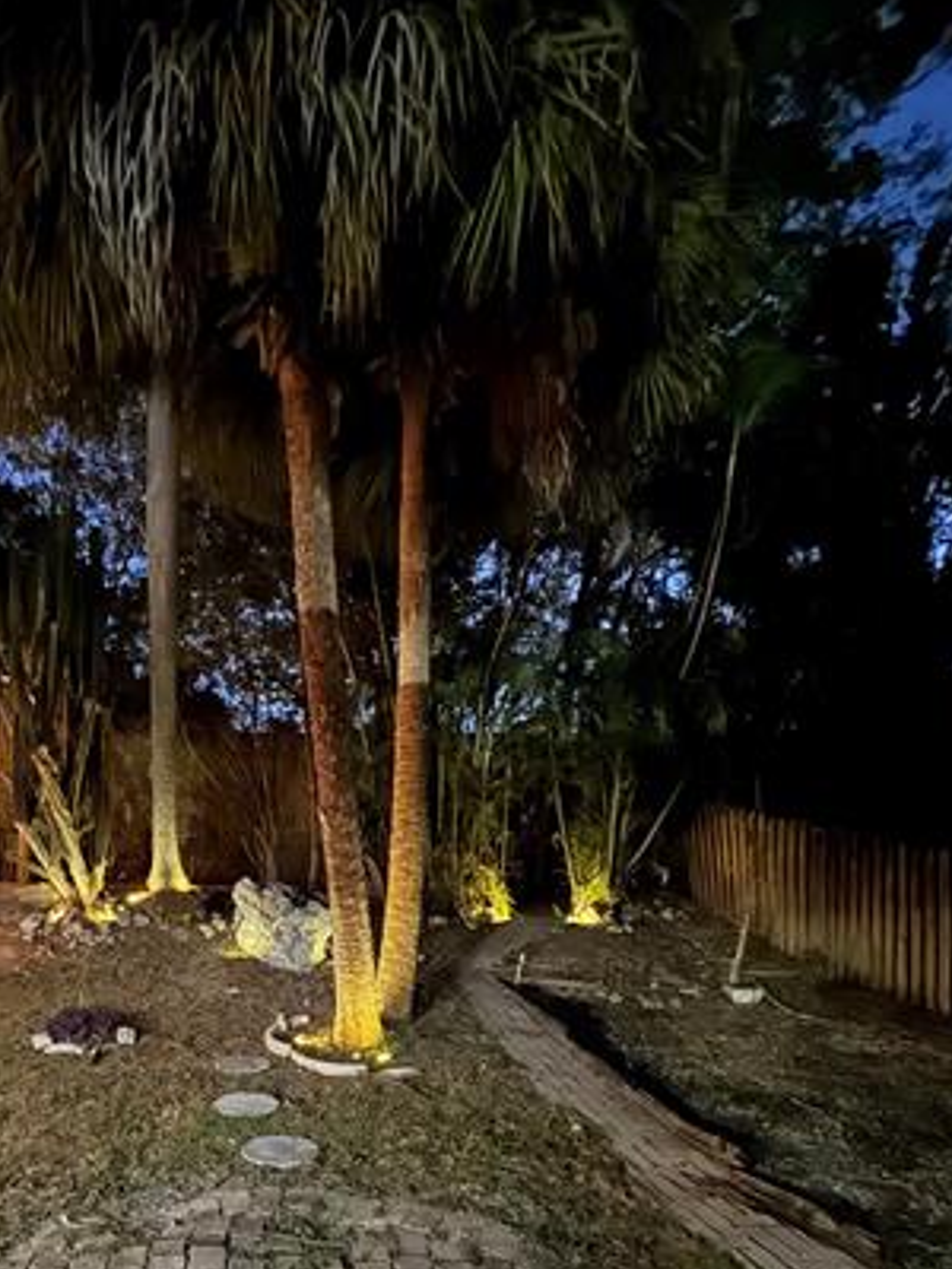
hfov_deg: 61.0
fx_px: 770
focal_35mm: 21
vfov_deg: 75.9
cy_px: 869
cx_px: 276
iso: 2500
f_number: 2.2
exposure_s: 1/4
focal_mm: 2.22
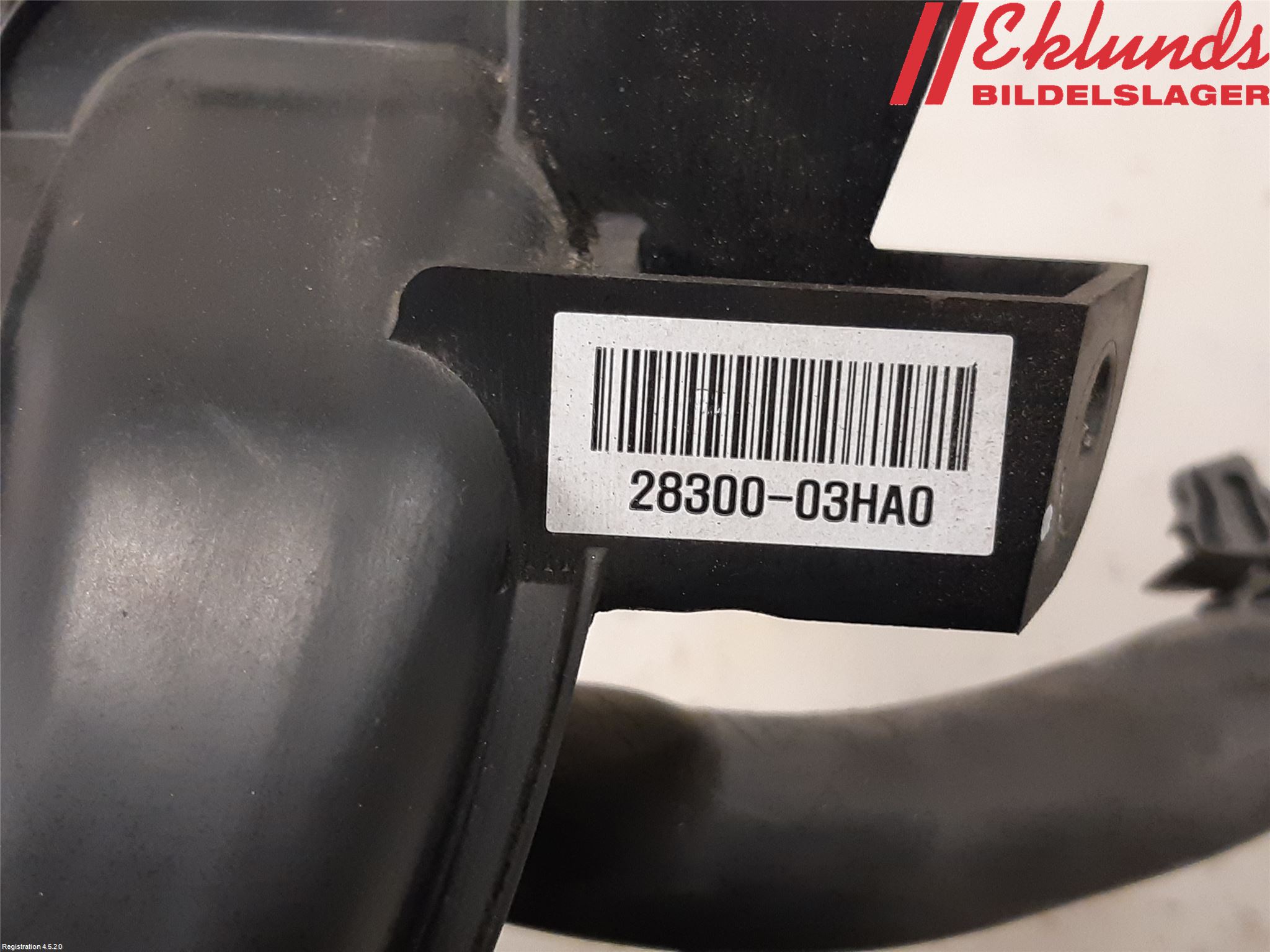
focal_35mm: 26
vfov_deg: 53.1
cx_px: 635
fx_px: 954
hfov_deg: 67.3
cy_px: 476
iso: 250
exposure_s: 1/33
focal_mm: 3.93
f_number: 1.7
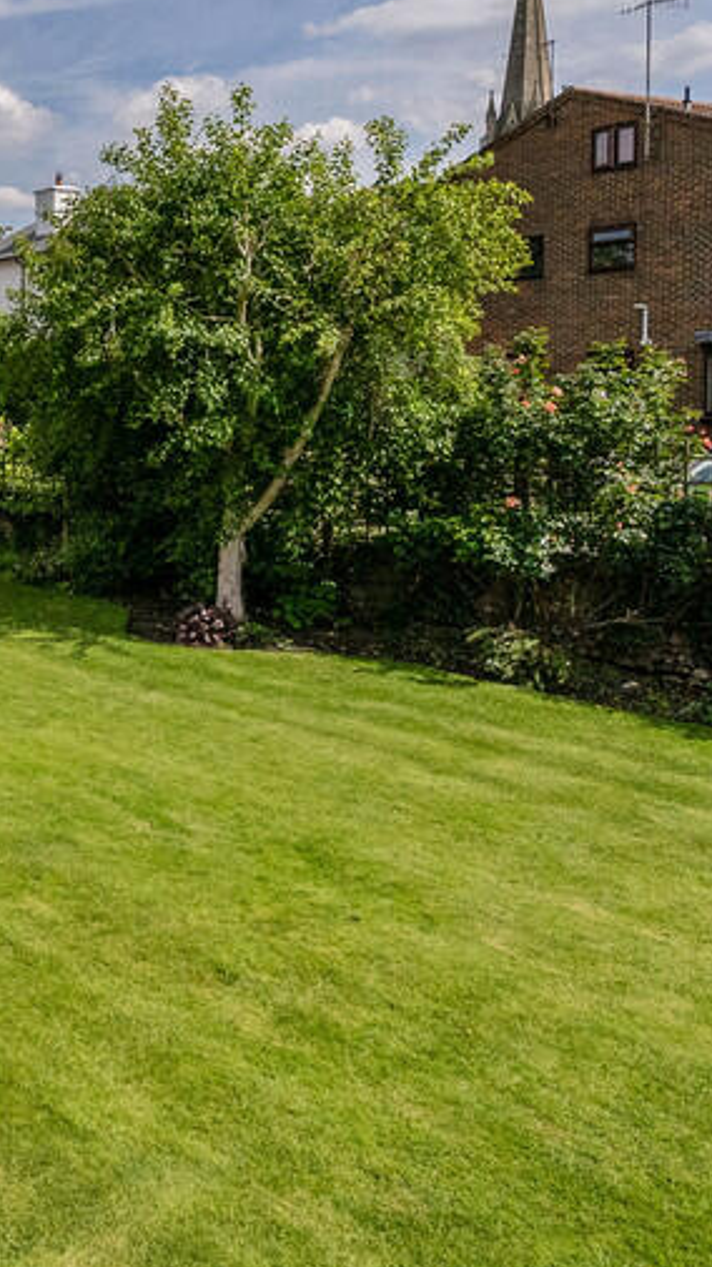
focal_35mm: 35
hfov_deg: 26.2
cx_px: -308
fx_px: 1177
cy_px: 457
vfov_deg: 55.7
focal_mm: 16.5
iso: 1000
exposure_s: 1/6400
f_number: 7.1
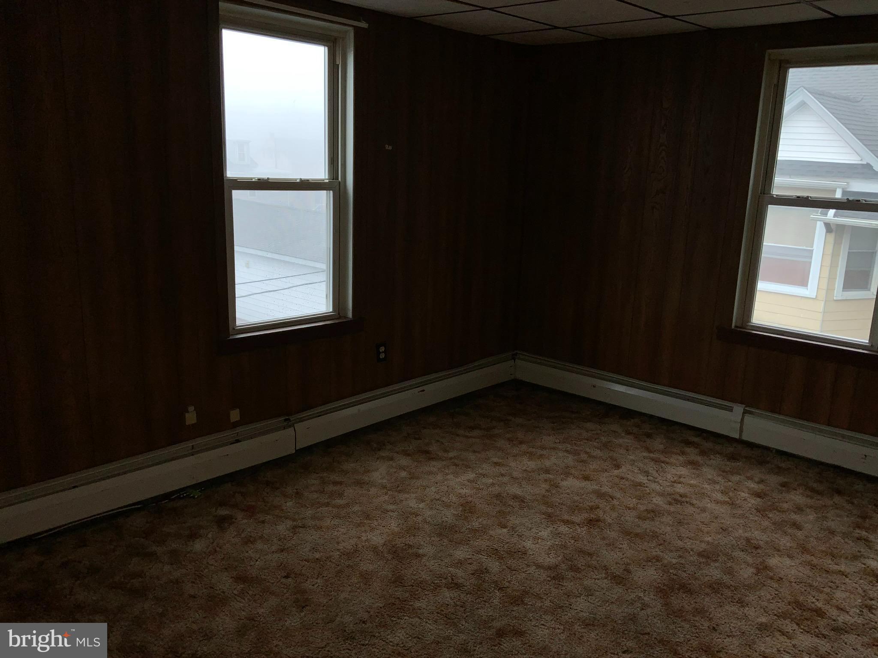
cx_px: 439
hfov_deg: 61.7
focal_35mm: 29
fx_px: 736
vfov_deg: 48.2
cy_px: 329
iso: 20
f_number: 1.8
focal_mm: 3
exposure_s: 1/60
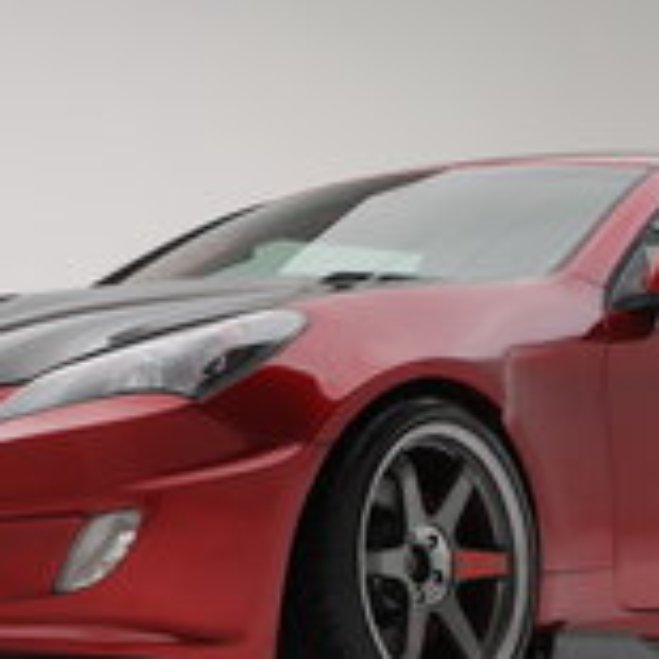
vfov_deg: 12.0
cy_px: 210
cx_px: 374
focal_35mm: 145
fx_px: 3123
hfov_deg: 12.0
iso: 200
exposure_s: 1/200
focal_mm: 44
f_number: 13
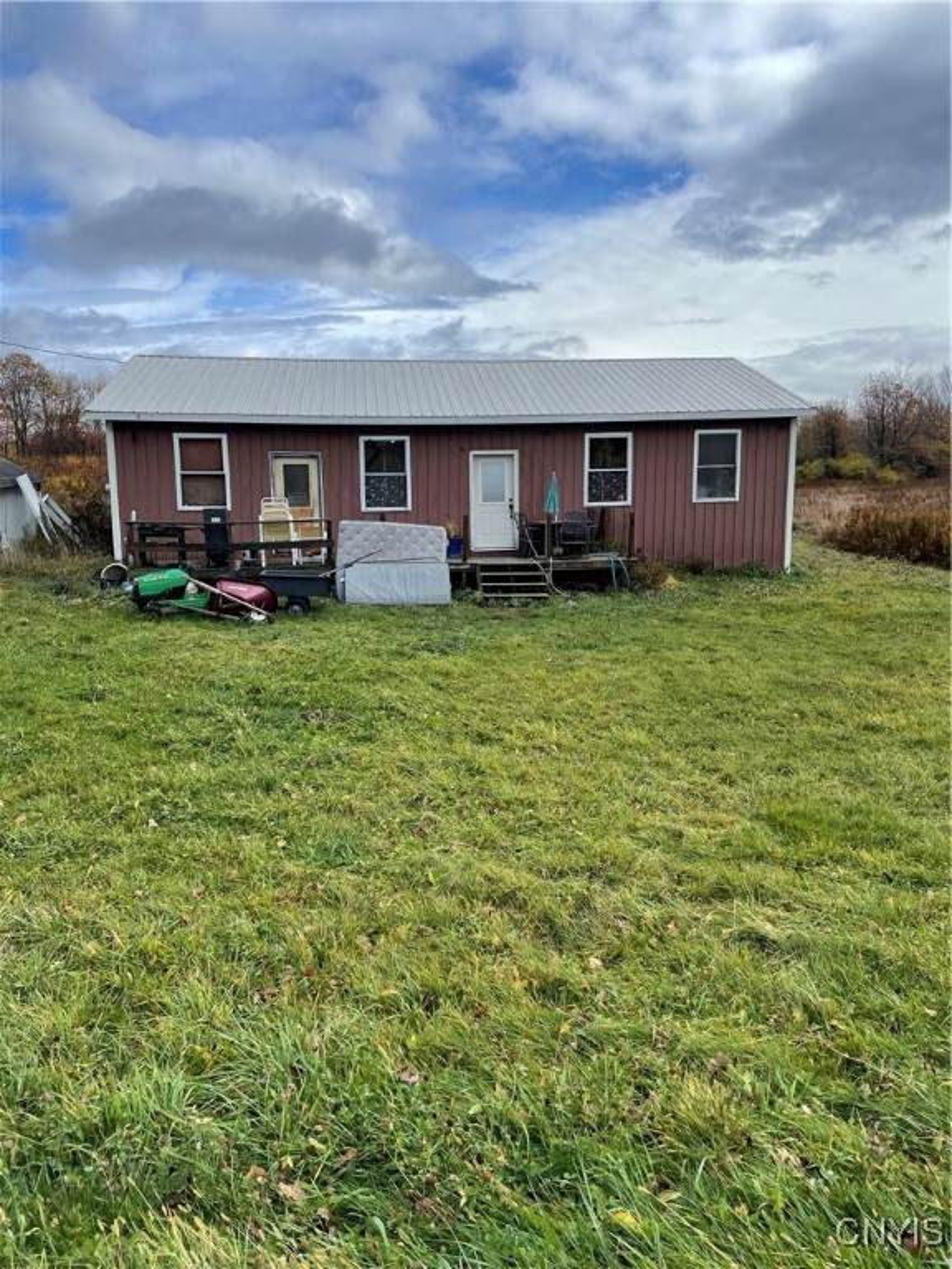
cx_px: 476
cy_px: 634
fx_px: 953
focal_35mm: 26
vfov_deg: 67.3
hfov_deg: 53.1
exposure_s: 1/2882
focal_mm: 4.2
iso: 32
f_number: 1.6
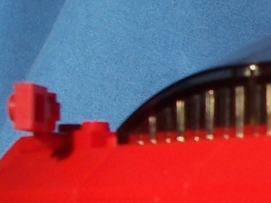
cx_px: 429
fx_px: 1910
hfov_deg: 7.9
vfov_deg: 6.1
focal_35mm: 244
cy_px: 187
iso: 80
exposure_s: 1/350
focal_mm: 8.6
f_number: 4.8
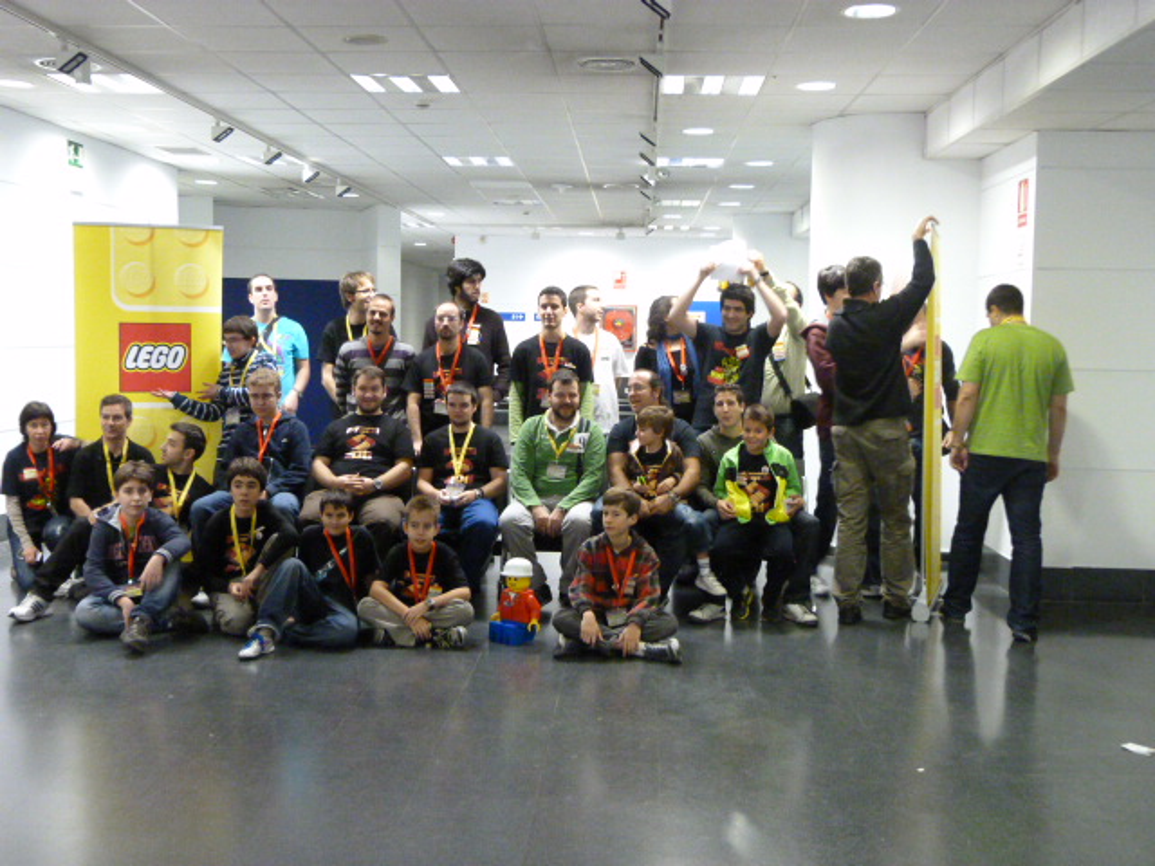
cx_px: 578
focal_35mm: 39
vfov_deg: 36.8
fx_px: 1301
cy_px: 433
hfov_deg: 47.9
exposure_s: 1/15
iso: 800
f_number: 3.1
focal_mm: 7
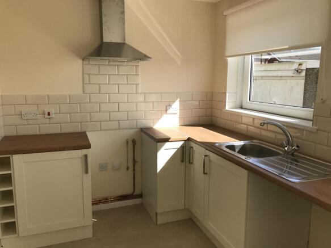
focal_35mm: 28
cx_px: 166
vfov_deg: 49.7
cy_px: 124
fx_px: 268
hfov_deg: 63.5
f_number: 1.8
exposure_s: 1/833
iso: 20
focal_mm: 3.99
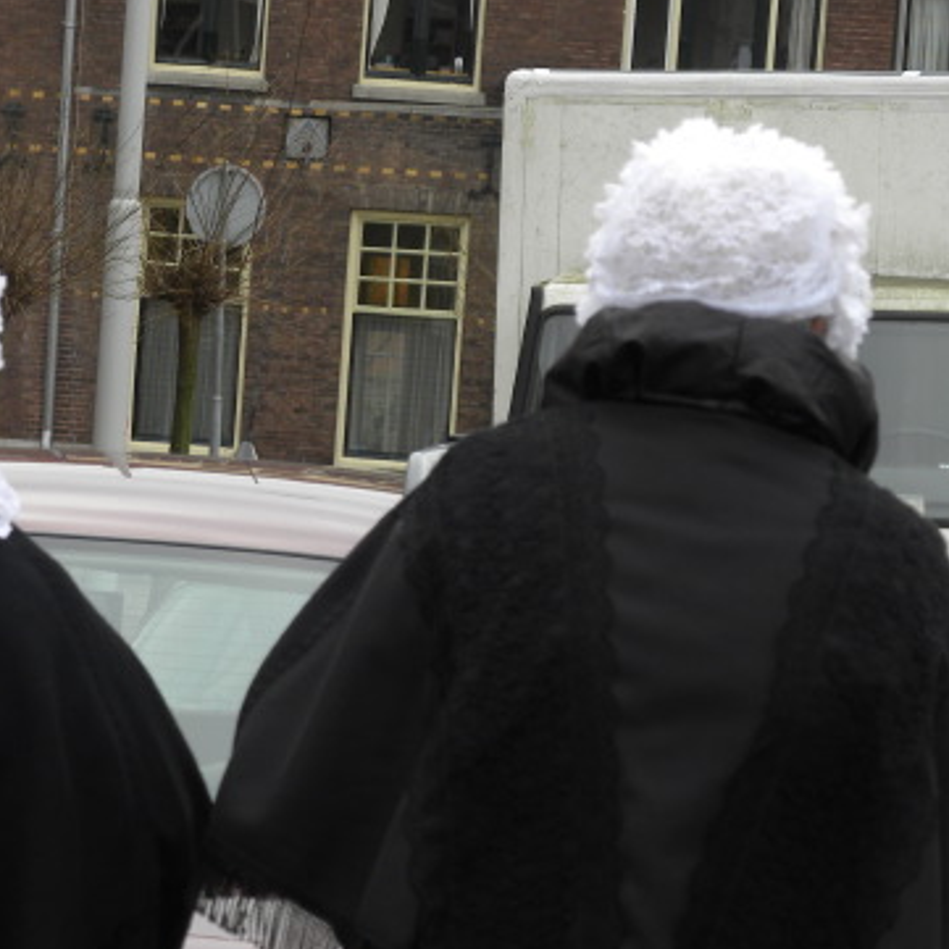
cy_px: 400
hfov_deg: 6.9
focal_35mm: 254
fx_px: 7878
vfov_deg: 6.9
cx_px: 118
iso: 64
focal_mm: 28.8
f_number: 4.5
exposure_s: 1/116
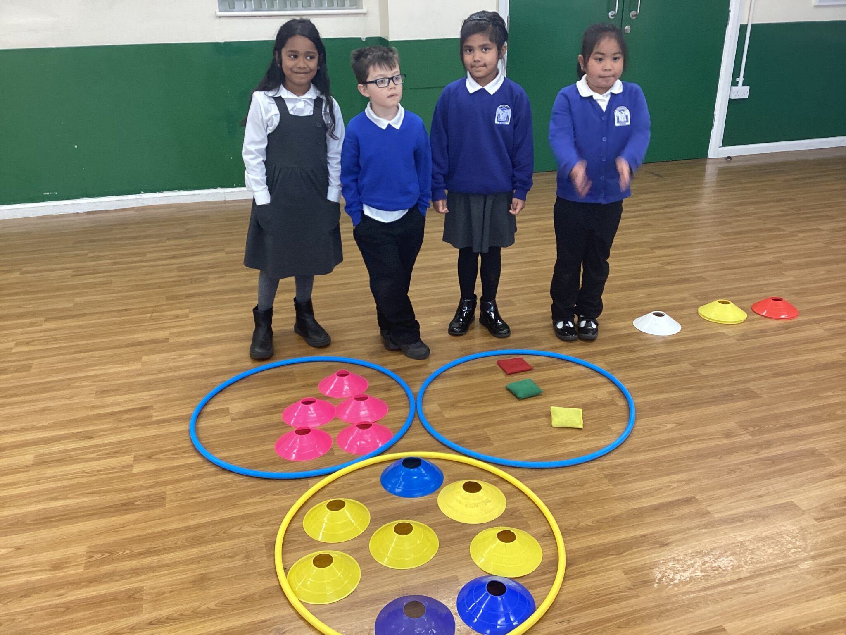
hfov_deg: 58.4
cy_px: 318
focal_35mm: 31
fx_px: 758
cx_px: 423
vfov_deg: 45.4
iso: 160
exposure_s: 1/50
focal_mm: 3.3
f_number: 2.4
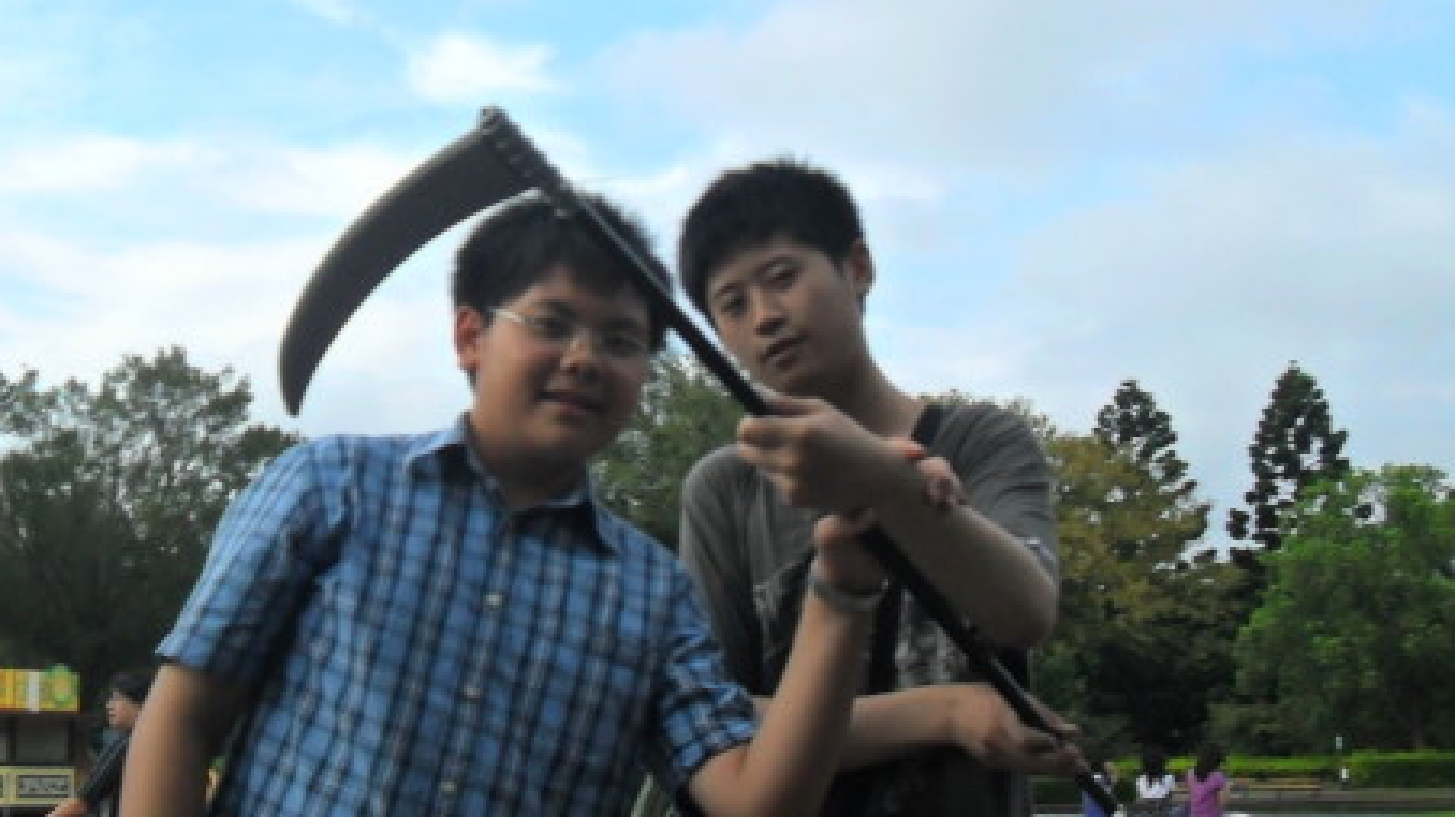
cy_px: 431
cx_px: 586
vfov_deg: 22.2
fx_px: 2083
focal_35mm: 54
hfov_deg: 38.4
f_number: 8.9
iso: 160
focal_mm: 6.2
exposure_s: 1/125
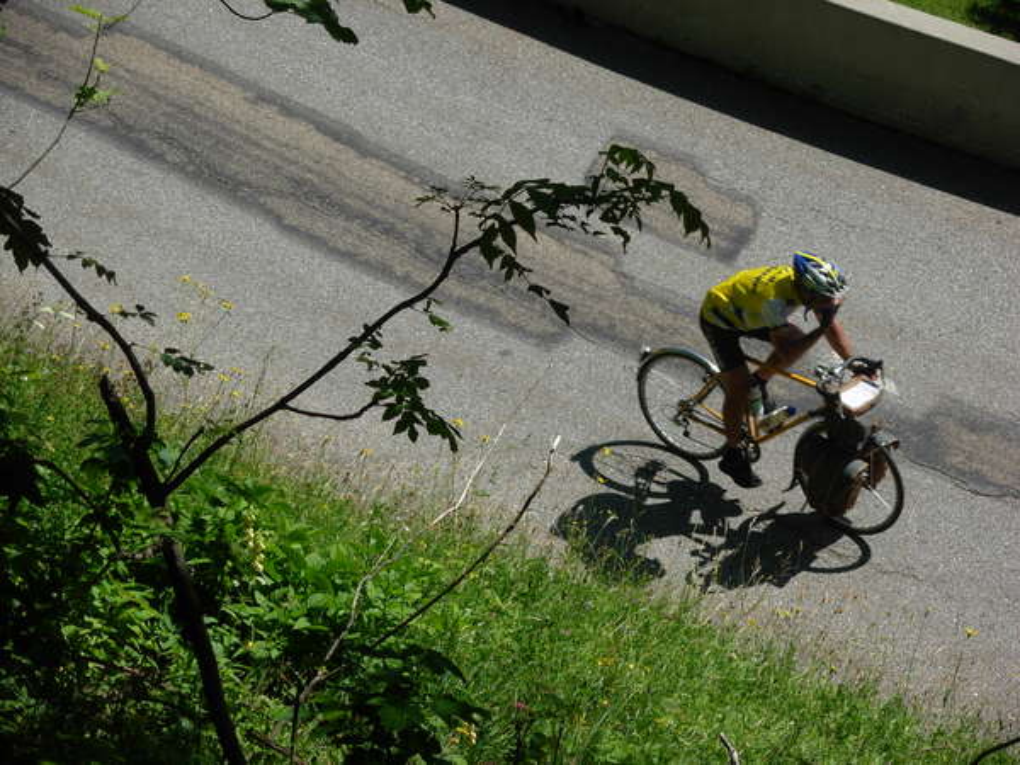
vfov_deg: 14.2
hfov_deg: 18.9
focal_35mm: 104
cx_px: 510
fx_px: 3064
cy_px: 382
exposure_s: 1/939
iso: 79
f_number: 4
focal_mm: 17.2
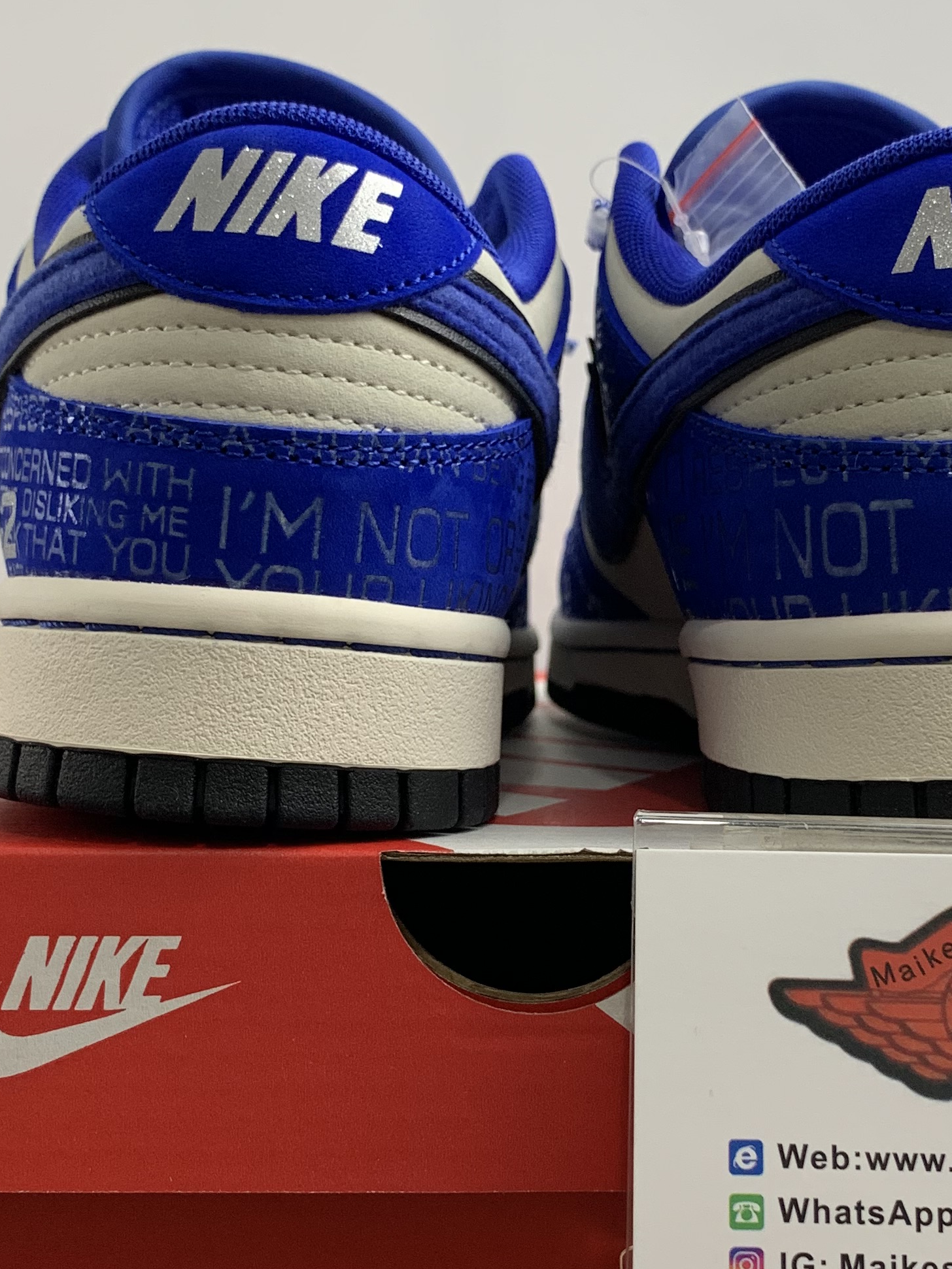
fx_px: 1980
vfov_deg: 35.5
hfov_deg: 27.0
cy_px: 720
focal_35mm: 54
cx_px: 592
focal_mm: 4.25
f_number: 1.8
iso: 50
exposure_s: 1/121
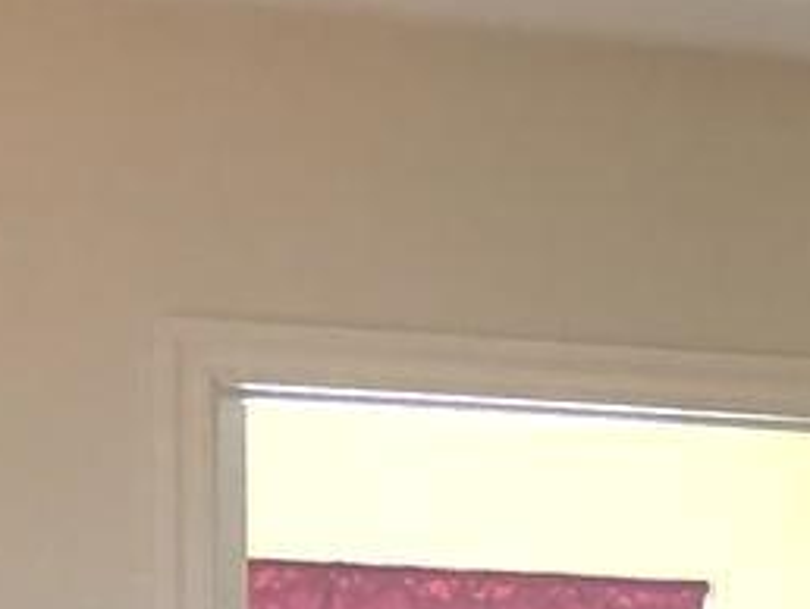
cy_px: 1171
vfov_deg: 6.5
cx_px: 1937
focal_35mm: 222
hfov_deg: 8.2
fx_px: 5200
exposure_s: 1/17
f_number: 1.8
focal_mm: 3.99
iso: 40
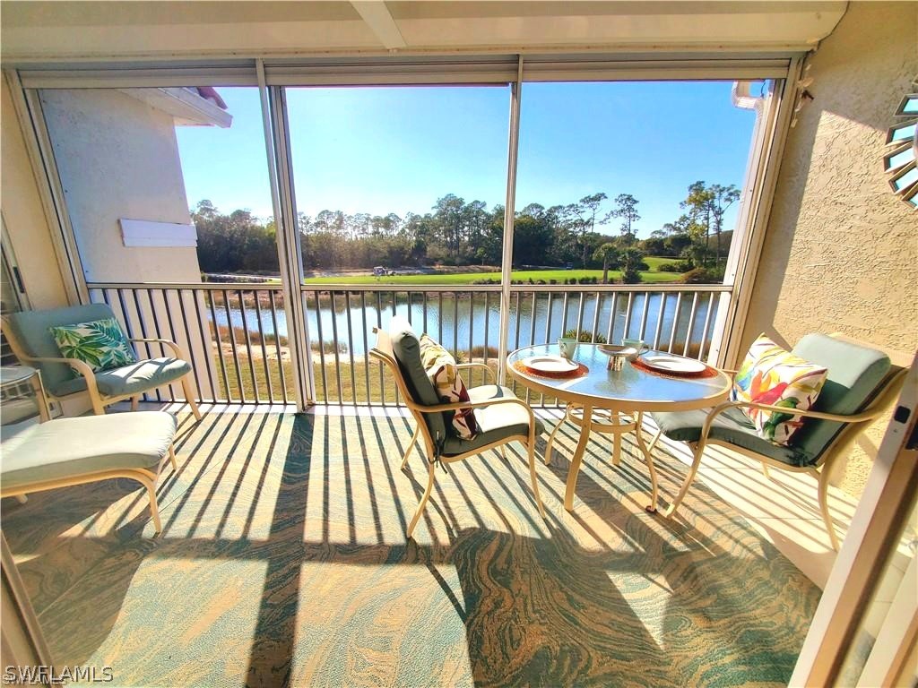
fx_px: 345
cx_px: 459
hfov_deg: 106.2
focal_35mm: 13
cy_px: 344
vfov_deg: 89.9
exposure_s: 1/1000
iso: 50
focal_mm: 1.8
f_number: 2.2
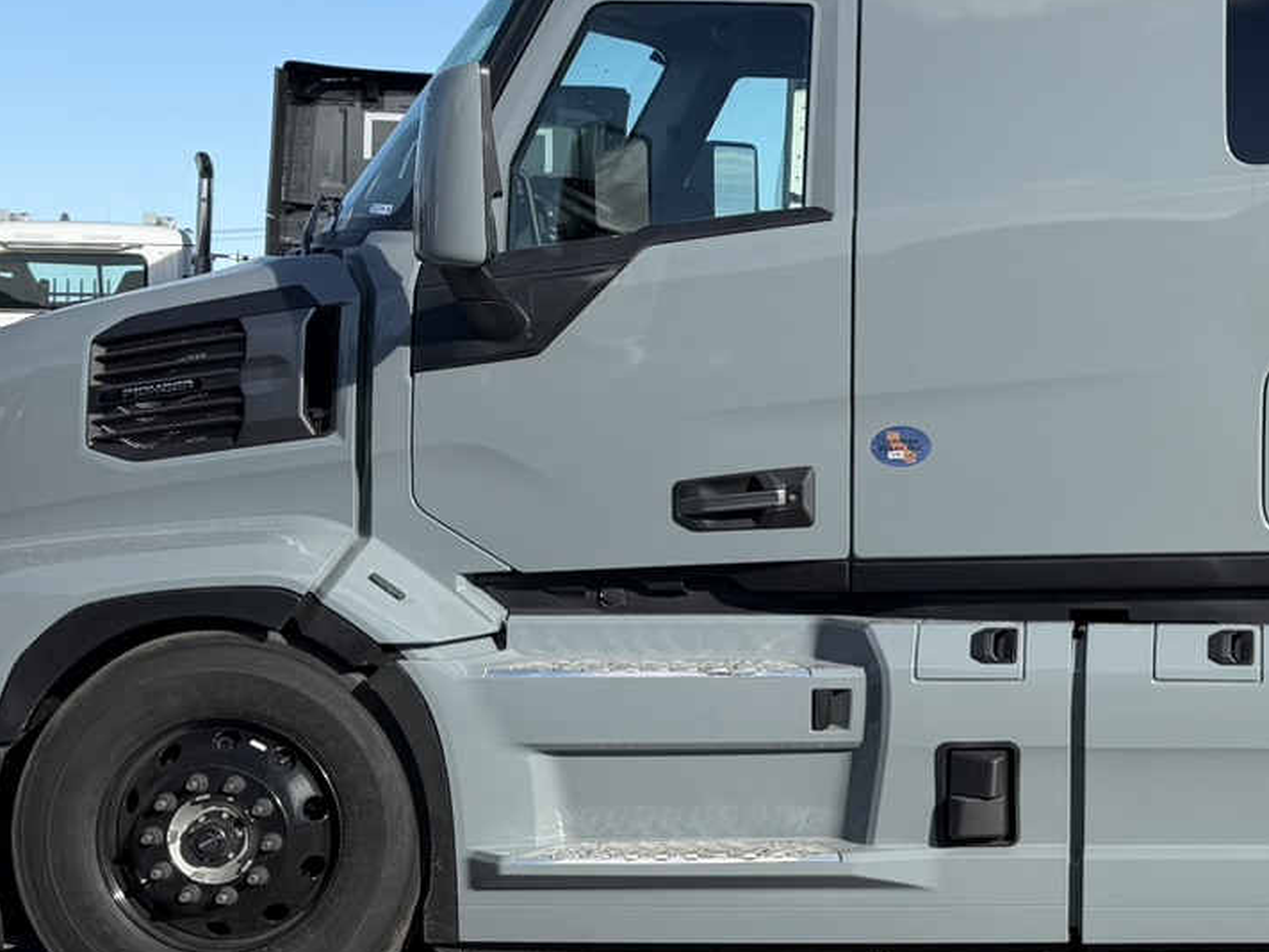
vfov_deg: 21.2
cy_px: 335
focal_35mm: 69
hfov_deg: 26.3
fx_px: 2529
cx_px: 1337
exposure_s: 1/3953
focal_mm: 6.76
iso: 80
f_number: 1.78
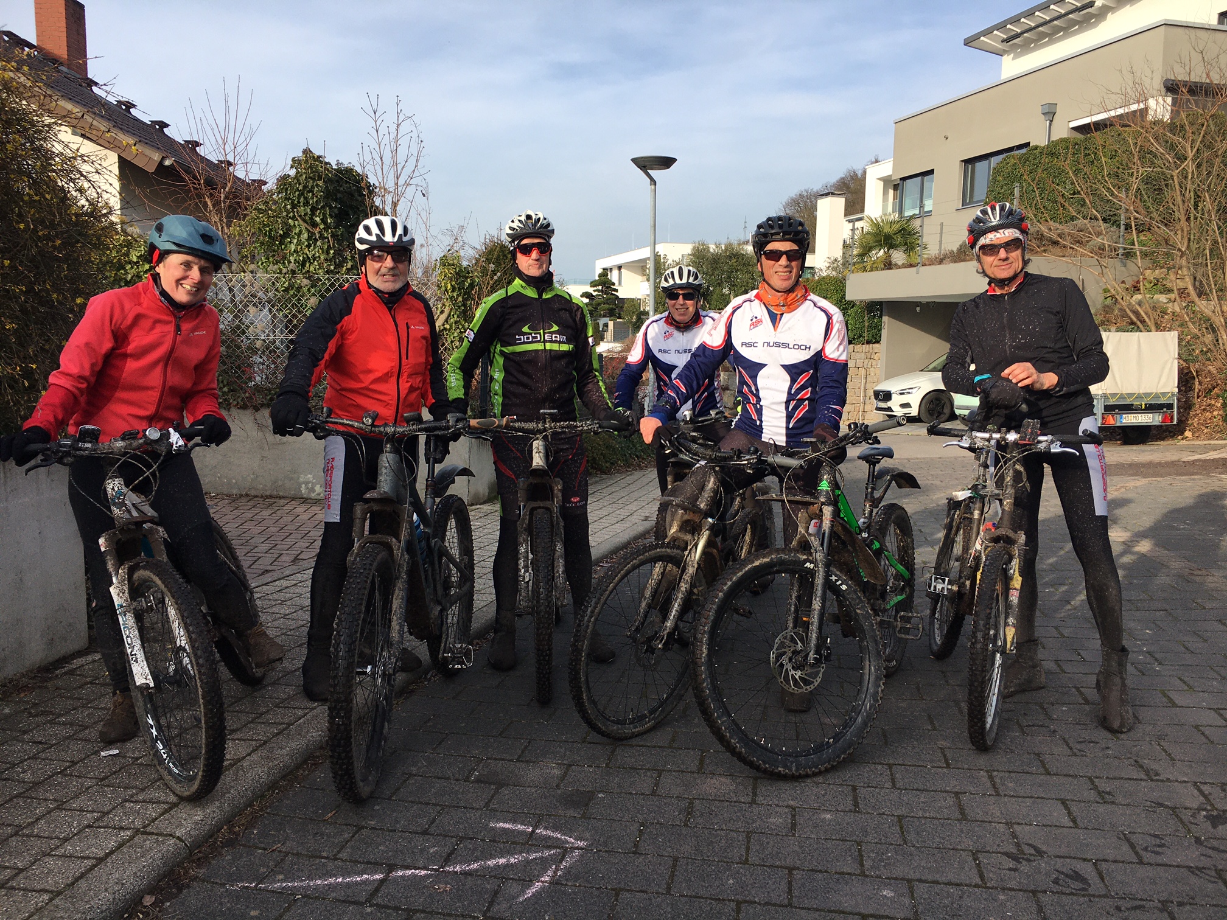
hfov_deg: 61.7
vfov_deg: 48.2
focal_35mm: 29
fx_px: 1028
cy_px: 460
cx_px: 614
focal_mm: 4.15
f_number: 2.2
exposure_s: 1/864
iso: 25
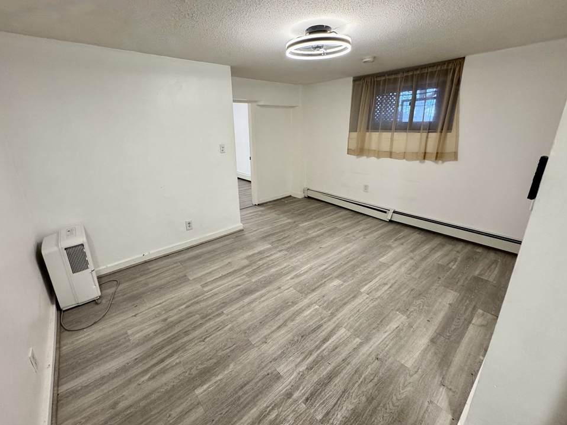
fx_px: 246
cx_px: 275
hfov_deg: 98.1
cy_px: 199
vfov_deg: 81.7
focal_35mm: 15
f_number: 2.2
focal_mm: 2.22
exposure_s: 1/60
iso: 250
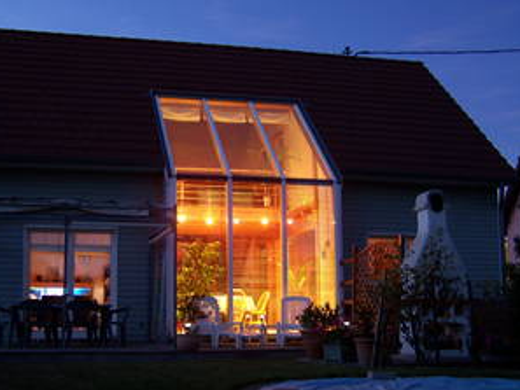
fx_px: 691
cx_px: 212
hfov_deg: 41.1
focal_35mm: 46
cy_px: 222
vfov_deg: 31.5
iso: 64
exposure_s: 8
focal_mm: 6.3
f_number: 2.8
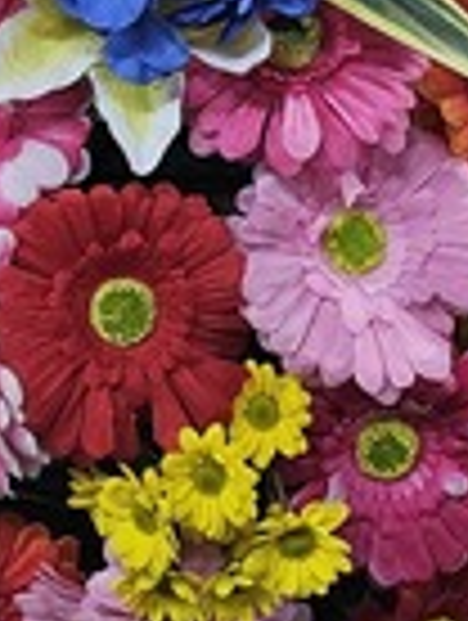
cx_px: 135
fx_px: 2390
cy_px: -526
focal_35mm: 133
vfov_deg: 13.2
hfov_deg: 11.2
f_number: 1.7
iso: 200
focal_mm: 6.3
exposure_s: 1/120
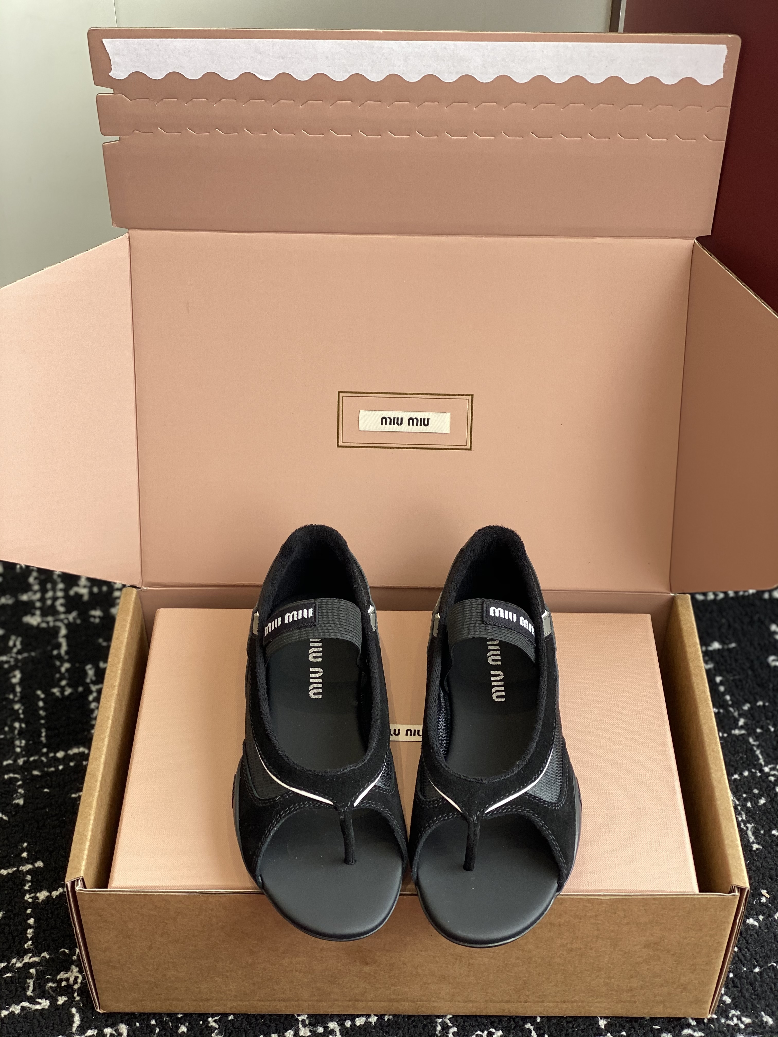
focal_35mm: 52
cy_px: 518
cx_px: 389
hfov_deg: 28.0
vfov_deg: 36.8
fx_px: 1558
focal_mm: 6
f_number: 2
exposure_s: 1/122
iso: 40
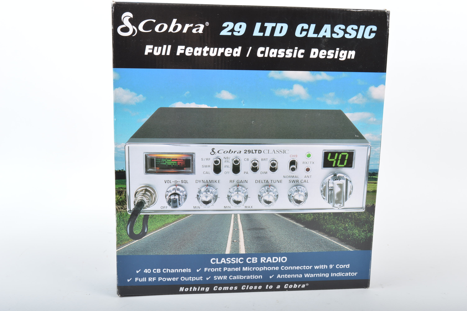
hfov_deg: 43.6
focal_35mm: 45
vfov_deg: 29.8
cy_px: 156
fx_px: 583
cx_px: 234
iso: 100
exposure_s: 1/200
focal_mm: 30
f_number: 13
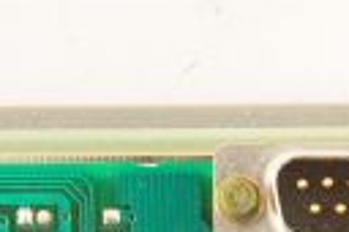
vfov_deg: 5.7
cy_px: 482
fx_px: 2266
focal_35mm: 234
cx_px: 379
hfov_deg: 8.7
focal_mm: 50
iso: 1600
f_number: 10
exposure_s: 1/125
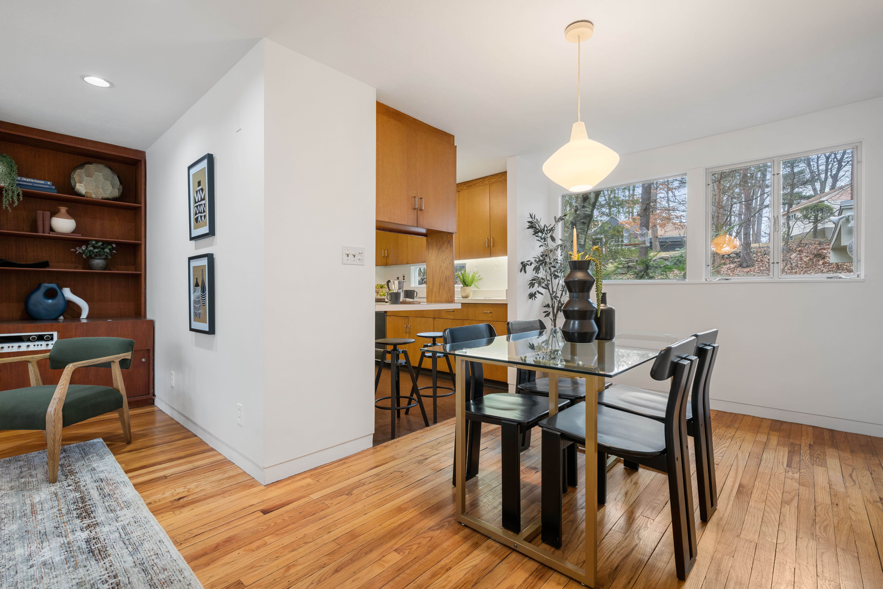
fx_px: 405
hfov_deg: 95.0
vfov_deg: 72.1
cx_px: 442
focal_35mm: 16
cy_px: 294
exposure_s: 1/4
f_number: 8
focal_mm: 16.5
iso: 400
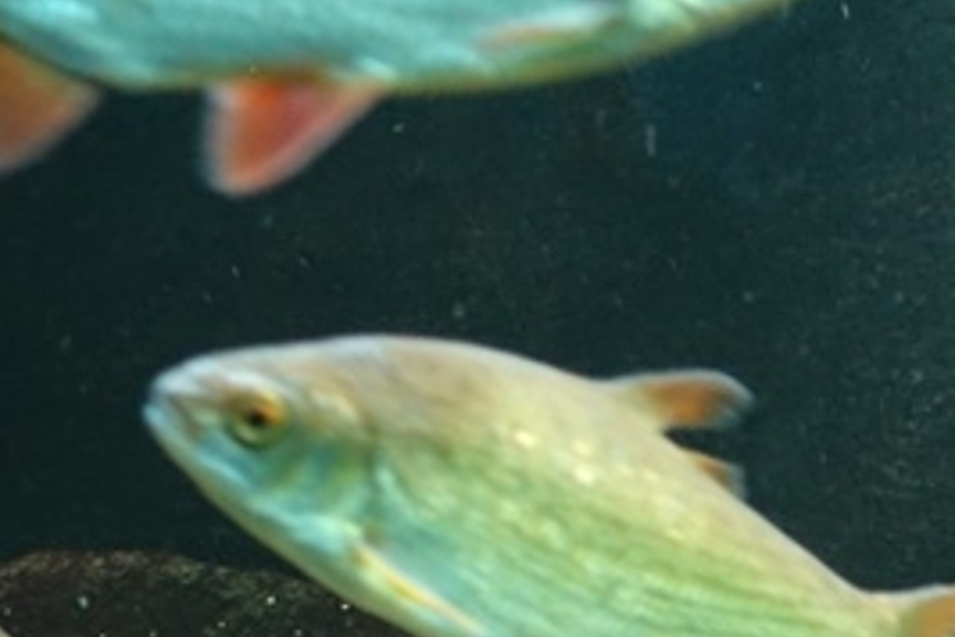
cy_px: 1190
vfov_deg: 13.2
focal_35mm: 92
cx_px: 329
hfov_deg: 22.1
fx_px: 2440
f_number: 1.8
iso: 800
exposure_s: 1/25
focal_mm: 8.8
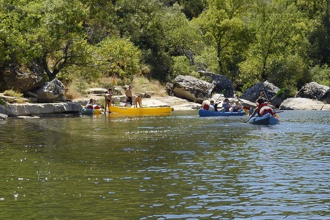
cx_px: 117
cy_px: -87
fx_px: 953
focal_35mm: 104
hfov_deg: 19.6
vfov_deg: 12.6
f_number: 10
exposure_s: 1/320
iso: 200
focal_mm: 35
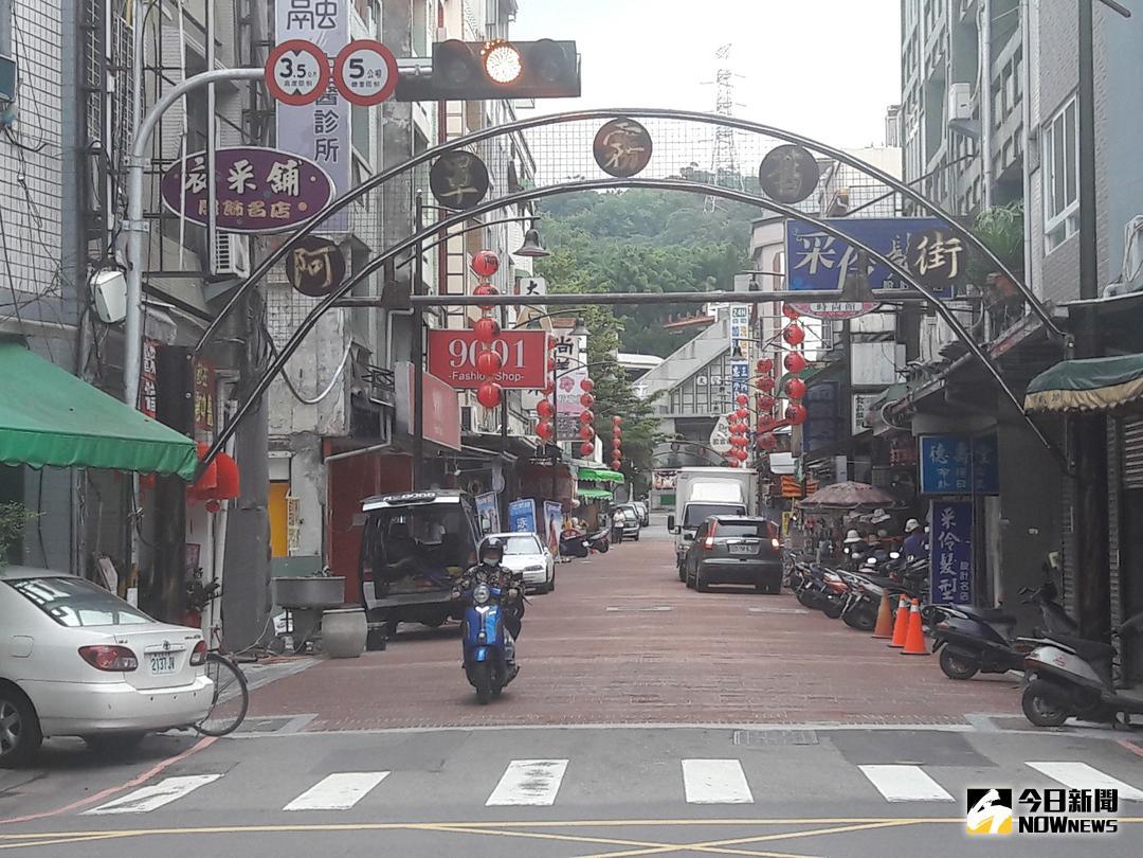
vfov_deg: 49.7
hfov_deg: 63.4
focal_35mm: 28
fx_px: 925
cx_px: 572
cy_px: 429
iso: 50
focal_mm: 3.7
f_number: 1.9
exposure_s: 1/120
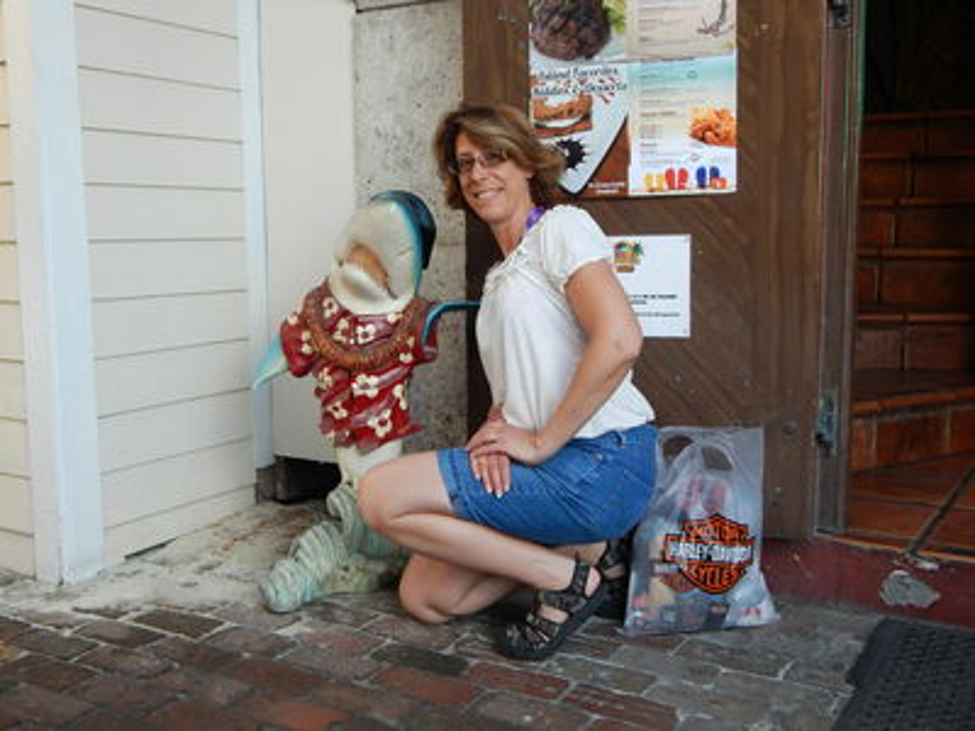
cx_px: 488
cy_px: 366
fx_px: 1070
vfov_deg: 37.7
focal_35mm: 38
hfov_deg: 49.0
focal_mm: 6.8
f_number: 3.4
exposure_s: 1/100
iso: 125
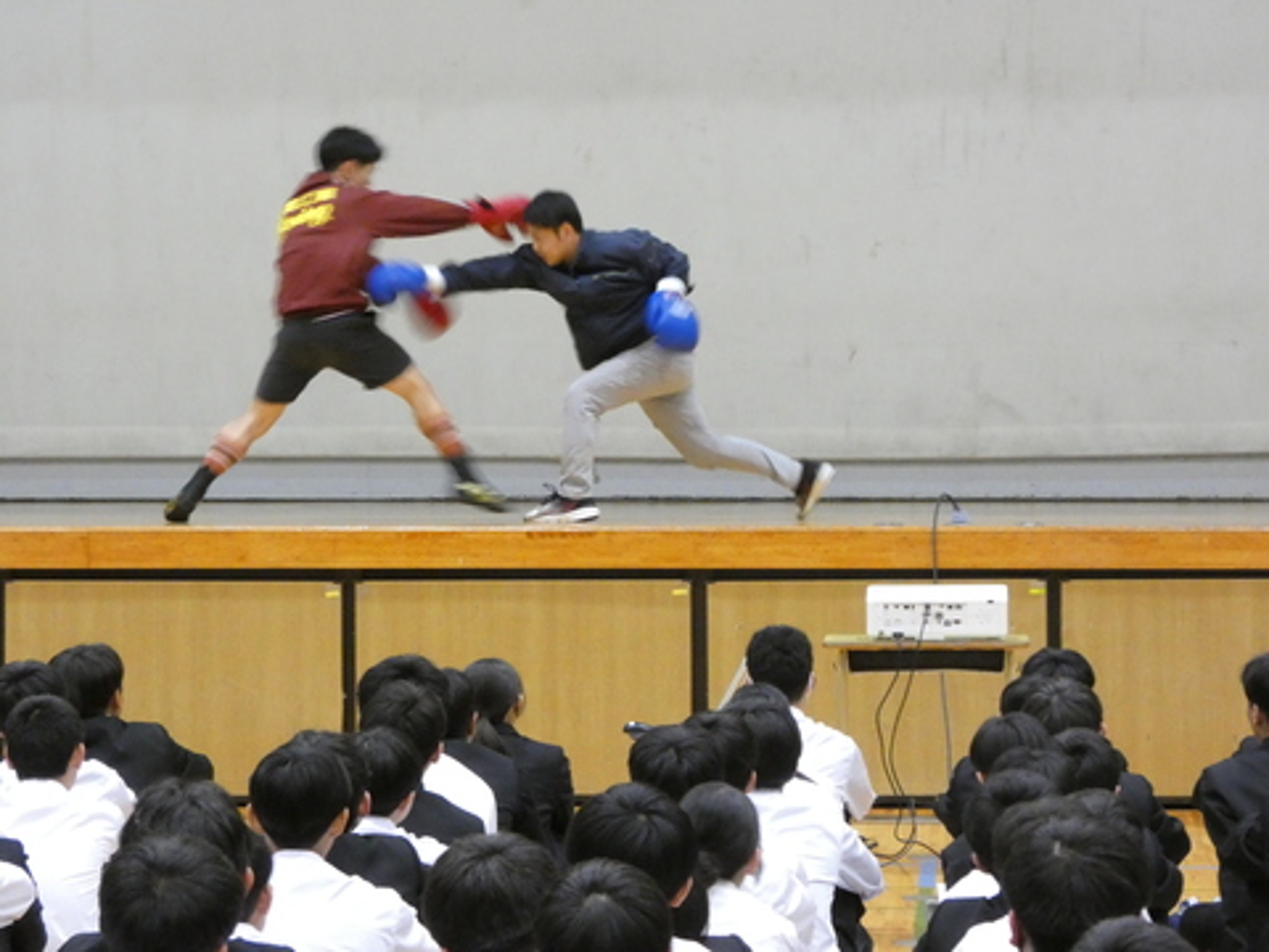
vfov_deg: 8.8
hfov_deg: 11.7
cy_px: 476
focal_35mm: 169
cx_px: 634
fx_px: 6195
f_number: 5.5
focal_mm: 30.2
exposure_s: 1/30
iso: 1600
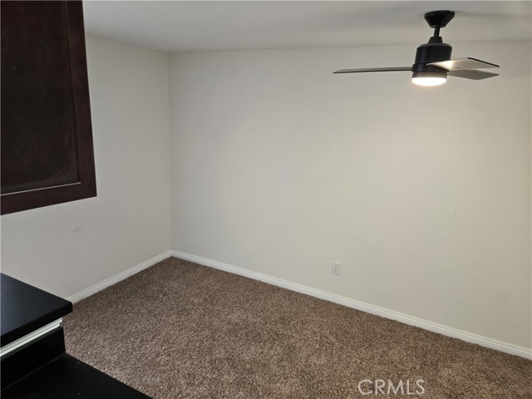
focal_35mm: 23
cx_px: 266
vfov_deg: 58.9
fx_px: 353
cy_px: 200
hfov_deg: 73.9
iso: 200
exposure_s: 1/120
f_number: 1.8
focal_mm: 5.4
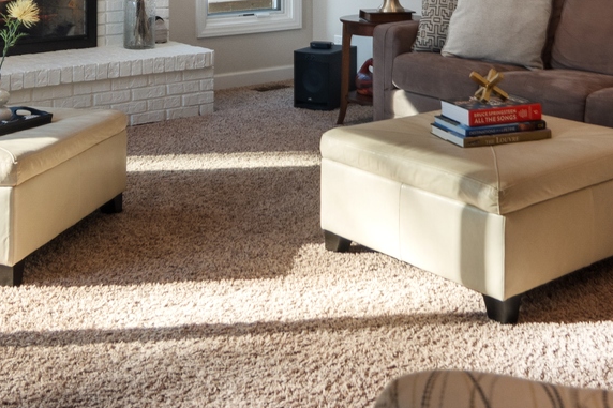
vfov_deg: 24.1
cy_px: -77
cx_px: 373
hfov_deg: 38.7
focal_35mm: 51
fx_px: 868
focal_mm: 12
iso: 200
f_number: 8
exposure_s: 1/15
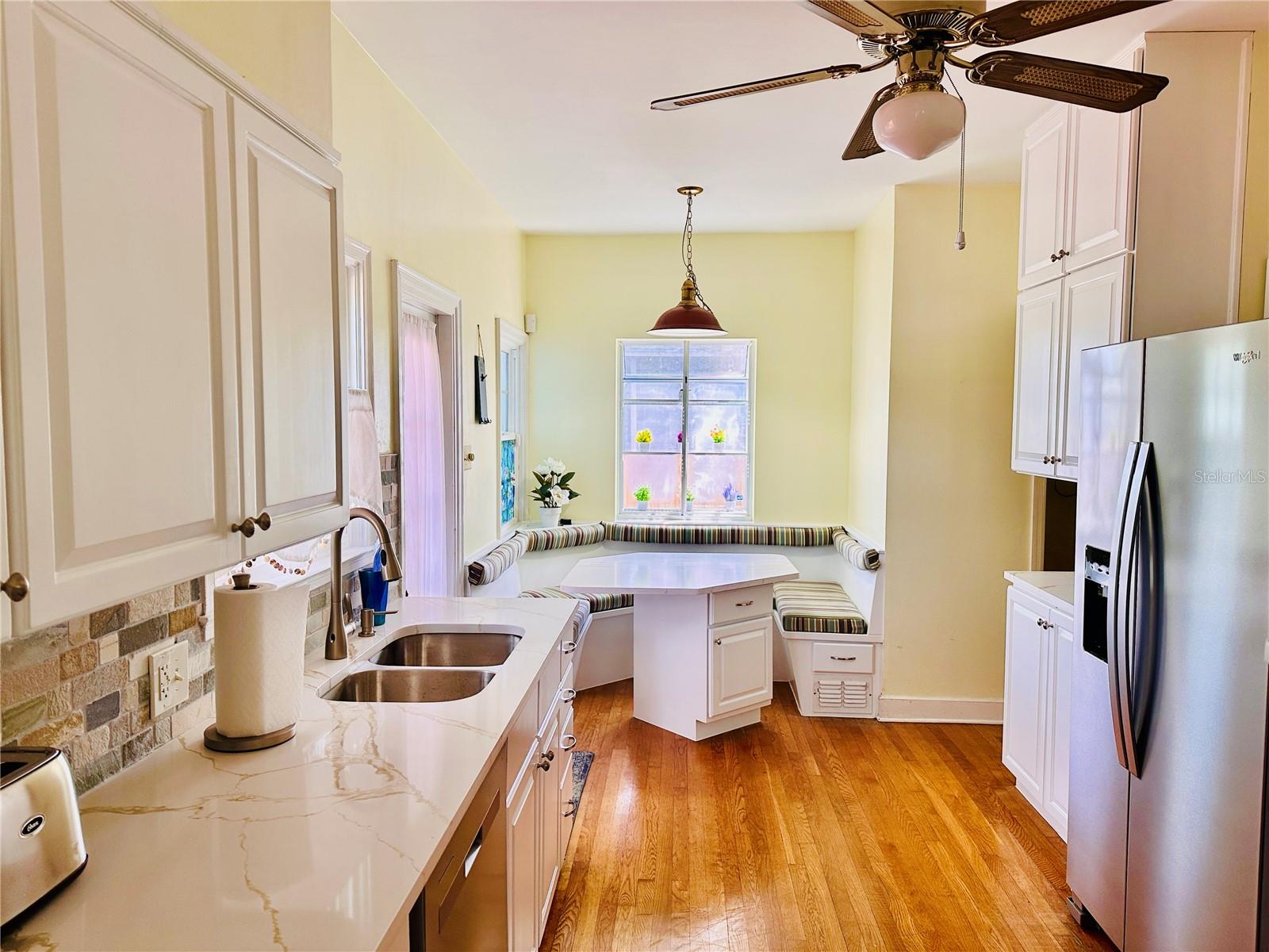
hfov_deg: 71.6
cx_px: 634
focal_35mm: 24
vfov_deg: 56.8
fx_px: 880
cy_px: 476
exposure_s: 1/120
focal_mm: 6.86
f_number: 1.78
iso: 125
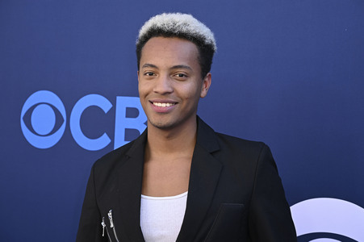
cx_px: 182
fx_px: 1000
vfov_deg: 13.8
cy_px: 121
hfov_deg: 20.6
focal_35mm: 99
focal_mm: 99
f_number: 6.3
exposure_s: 1/200
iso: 320
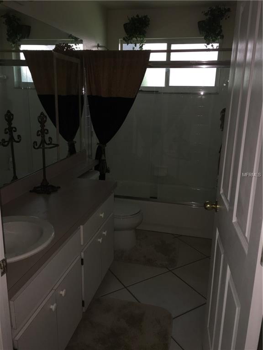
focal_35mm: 29
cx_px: 132
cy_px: 175
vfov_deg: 61.7
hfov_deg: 48.2
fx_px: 294
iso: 64
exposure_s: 1/30
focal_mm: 4.15
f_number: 2.2
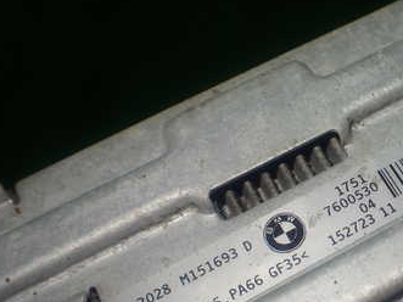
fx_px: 675
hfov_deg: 31.9
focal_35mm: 58
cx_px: 349
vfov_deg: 25.2
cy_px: 179
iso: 100
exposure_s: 1/60
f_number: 2.4
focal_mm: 5.79
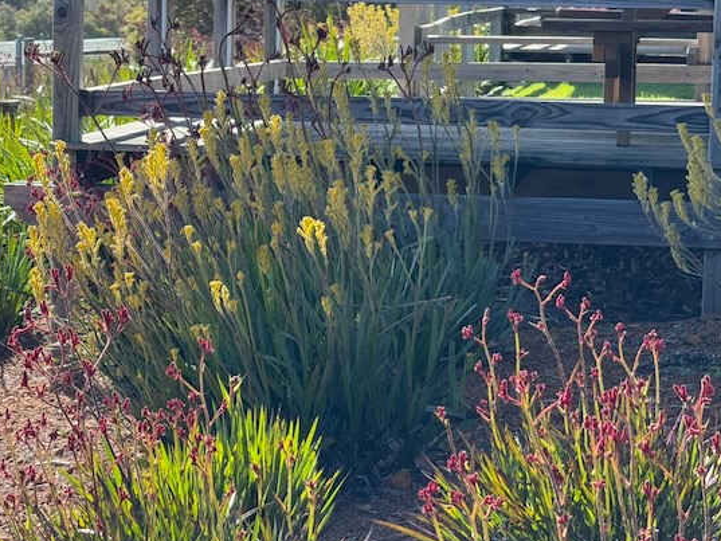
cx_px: 337
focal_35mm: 143
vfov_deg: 10.4
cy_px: 236
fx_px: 2979
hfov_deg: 13.8
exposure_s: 1/404
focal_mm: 15.66
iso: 64
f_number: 2.8
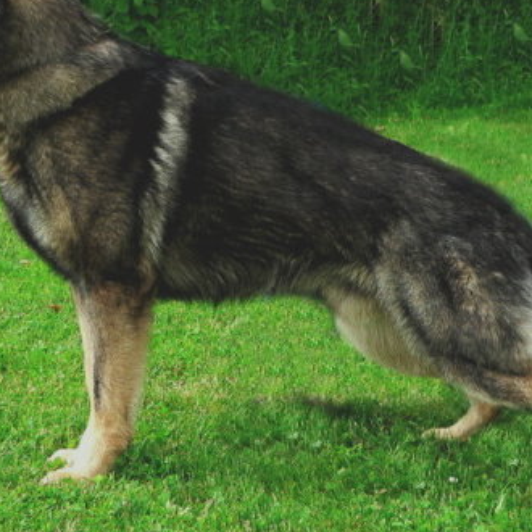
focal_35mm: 105
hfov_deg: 16.6
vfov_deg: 16.6
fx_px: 1826
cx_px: 269
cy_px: 189
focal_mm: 10.8
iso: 200
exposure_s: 1/40
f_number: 2.8
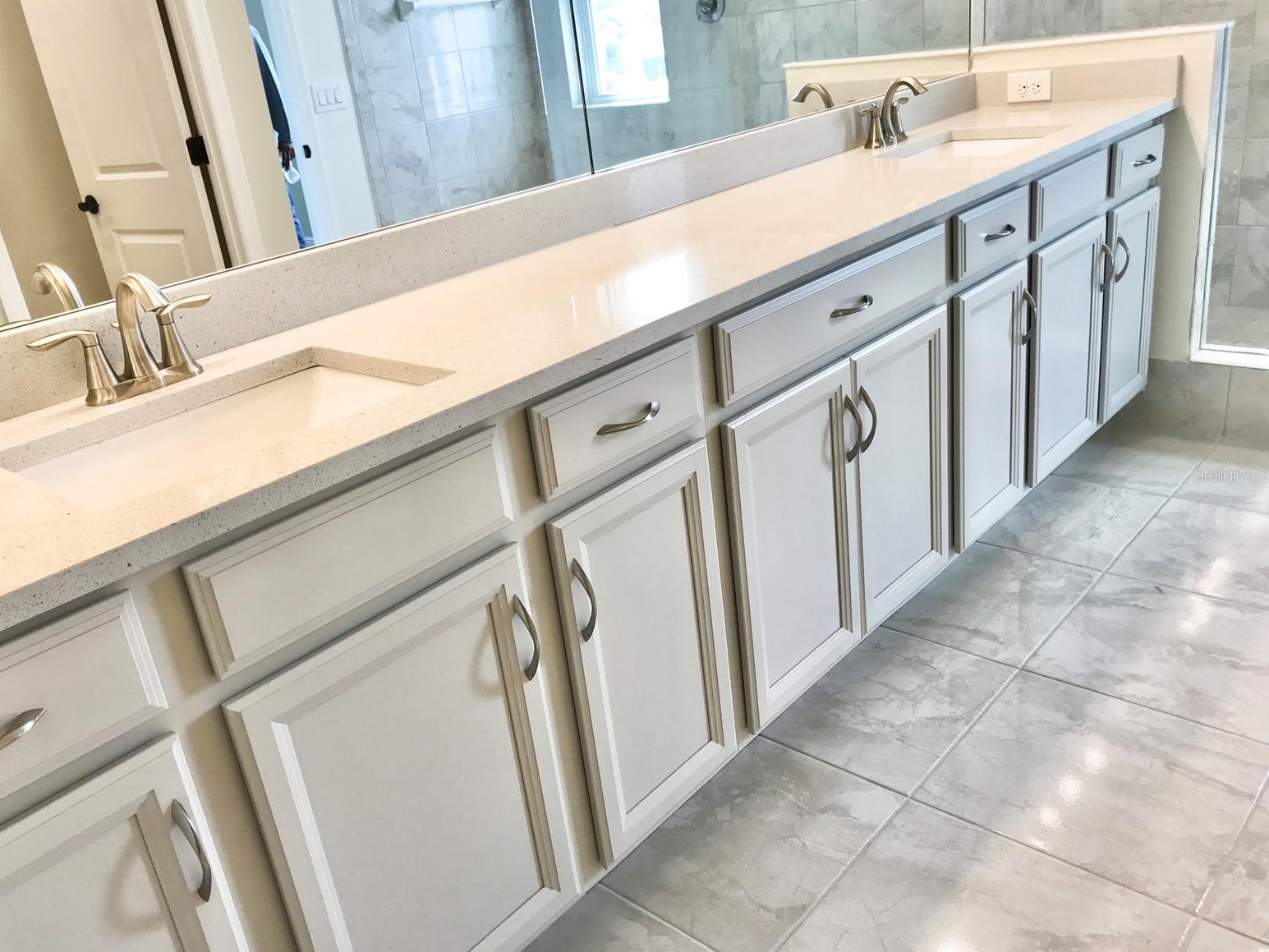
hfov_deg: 61.6
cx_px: 615
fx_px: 1063
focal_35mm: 29
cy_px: 474
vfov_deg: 48.2
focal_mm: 3.99
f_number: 1.8
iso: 32
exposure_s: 1/120
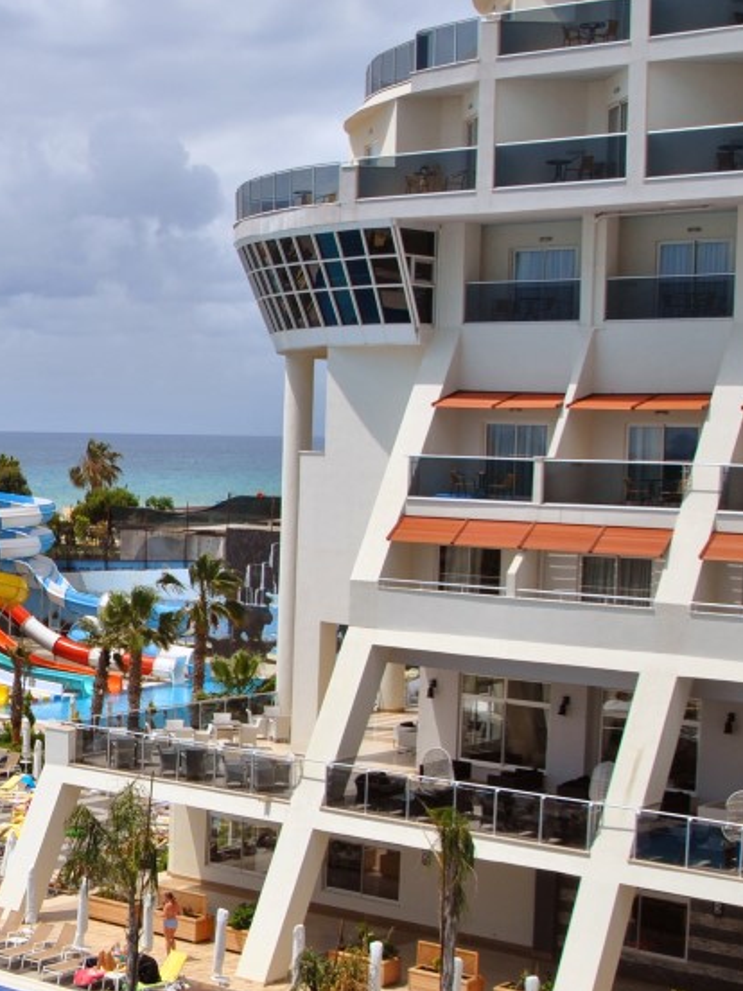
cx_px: -186
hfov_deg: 19.1
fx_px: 2061
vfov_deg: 27.0
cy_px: 596
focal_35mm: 72
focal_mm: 24
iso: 100
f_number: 9
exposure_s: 1/320
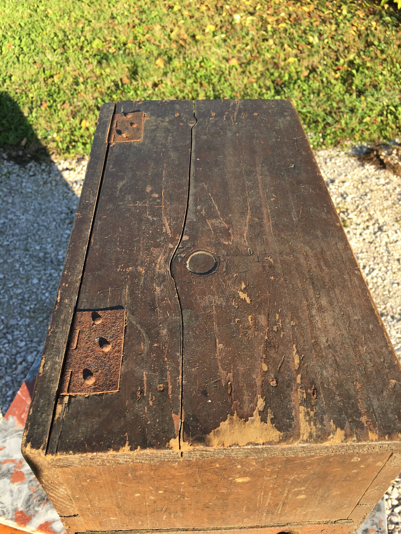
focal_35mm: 29
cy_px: 267
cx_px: 200
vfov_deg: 61.7
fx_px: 448
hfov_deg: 48.2
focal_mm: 4.15
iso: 25
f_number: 2.2
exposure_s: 1/359
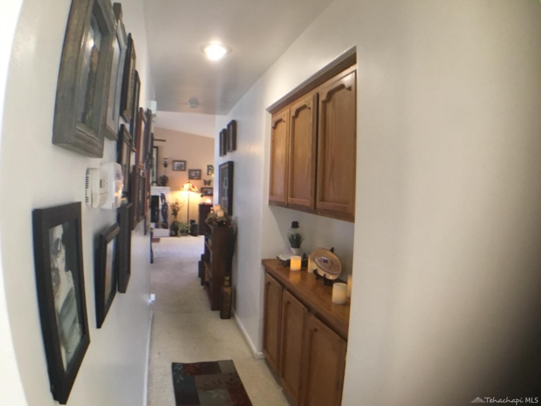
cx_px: 270
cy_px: 203
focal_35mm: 31
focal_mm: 3.3
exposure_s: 1/30
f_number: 2.4
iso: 160
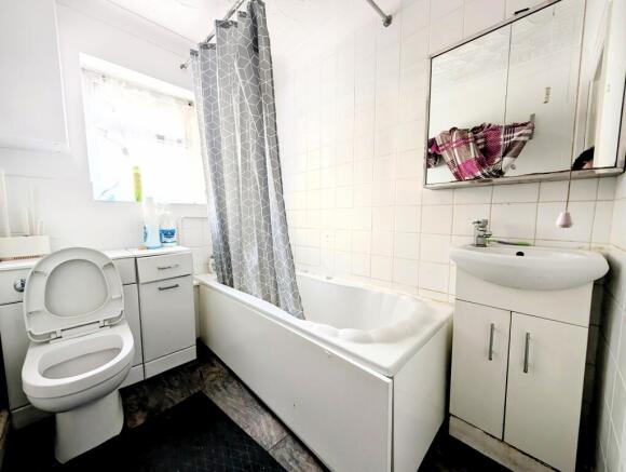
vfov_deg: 94.7
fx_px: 217
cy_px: 236
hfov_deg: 110.4
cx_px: 313
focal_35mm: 12
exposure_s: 1/35.5
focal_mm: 2.02
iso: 40
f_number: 1.7
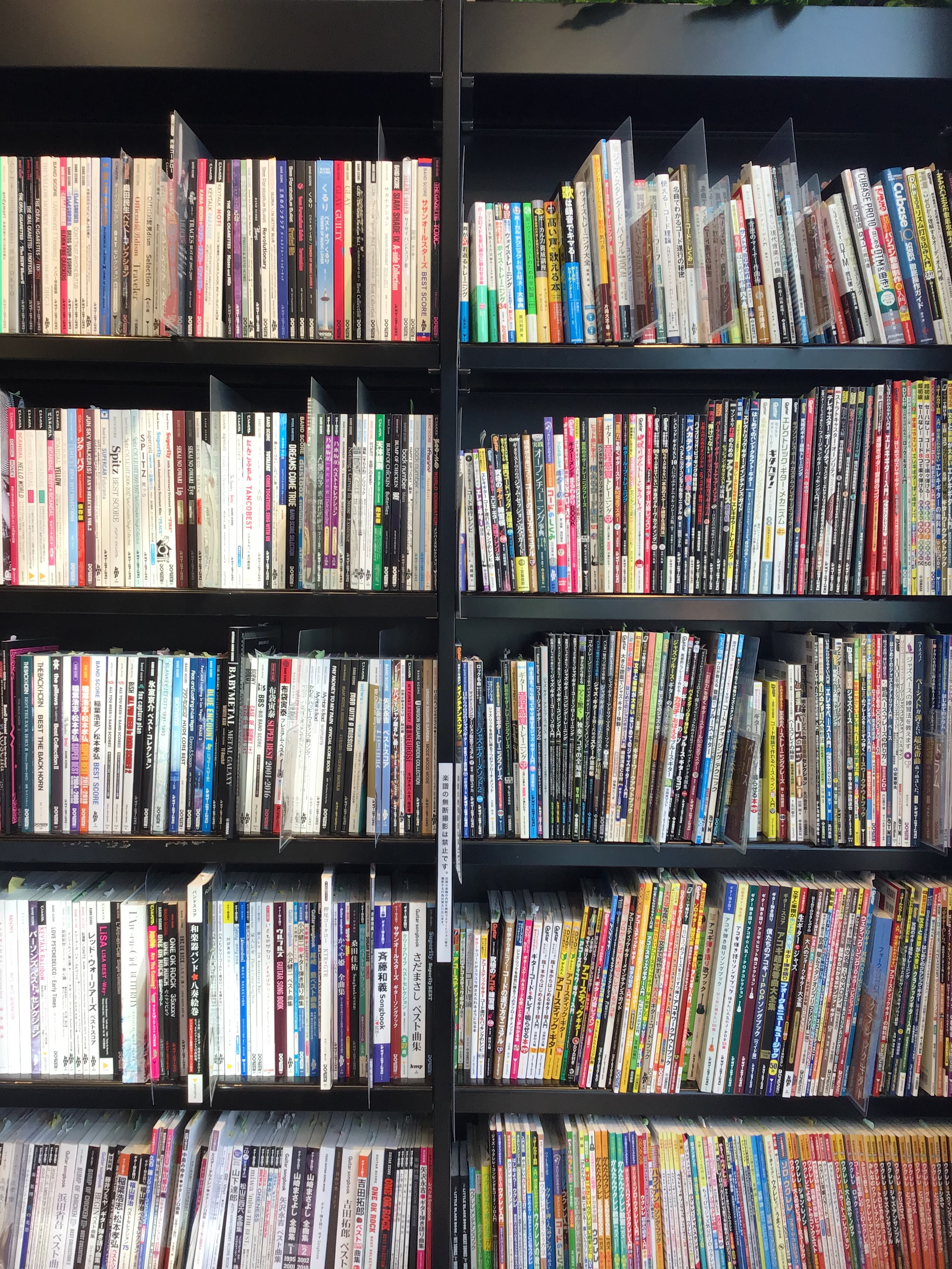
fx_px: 1137
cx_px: 476
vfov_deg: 58.4
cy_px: 634
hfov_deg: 45.4
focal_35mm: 31
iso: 25
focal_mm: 3.3
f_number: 2.4
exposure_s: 1/60
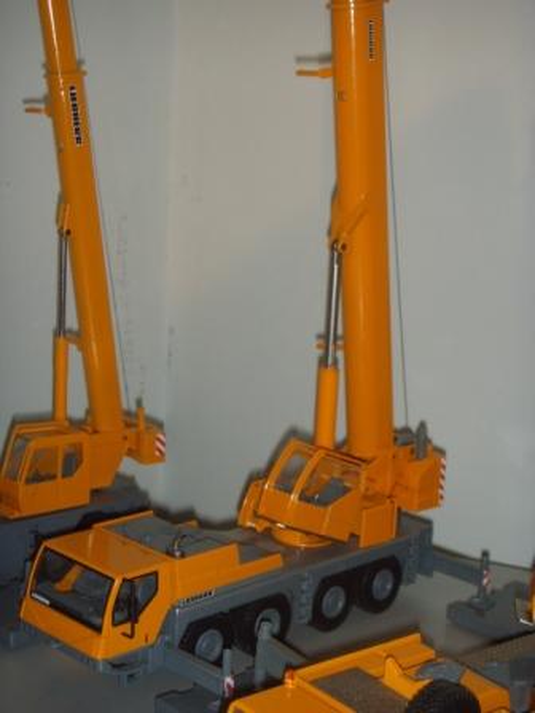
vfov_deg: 32.2
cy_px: 356
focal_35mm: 60
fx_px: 1236
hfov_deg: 24.4
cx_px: 268
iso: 100
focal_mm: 10.2
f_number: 3.9
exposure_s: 1/45
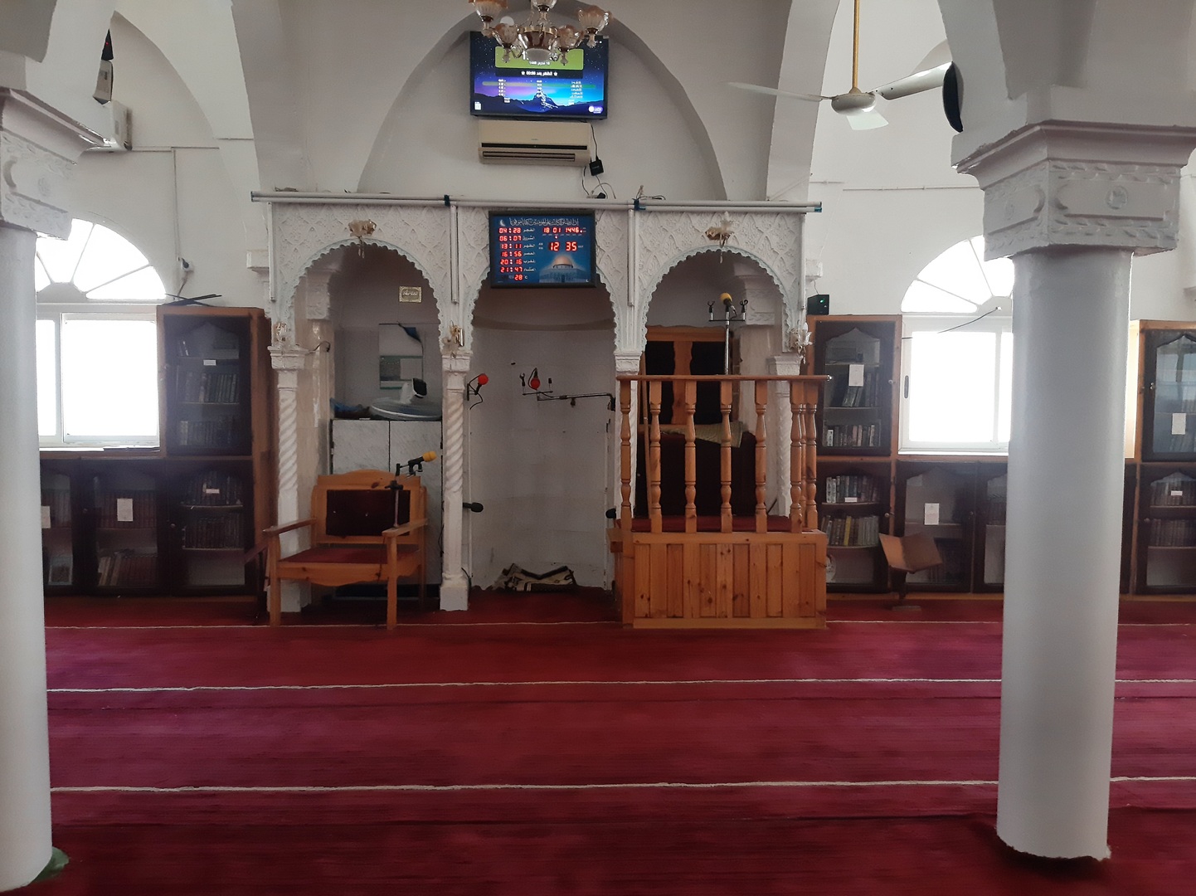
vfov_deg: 53.0
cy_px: 448
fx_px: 898
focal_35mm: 26
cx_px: 598
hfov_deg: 67.3
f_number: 1.7
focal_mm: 3.93
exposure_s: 1/50
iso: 400
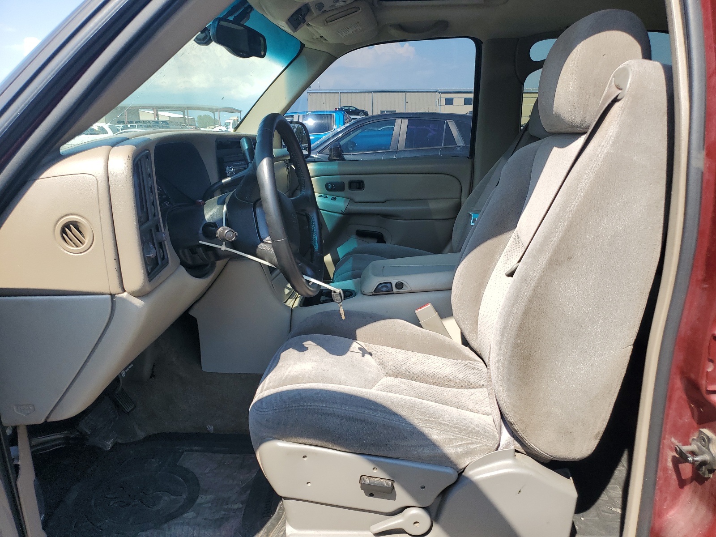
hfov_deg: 67.3
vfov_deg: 53.1
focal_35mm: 26
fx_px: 538
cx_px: 358
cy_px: 268
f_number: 1.5
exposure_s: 1/1429
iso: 50
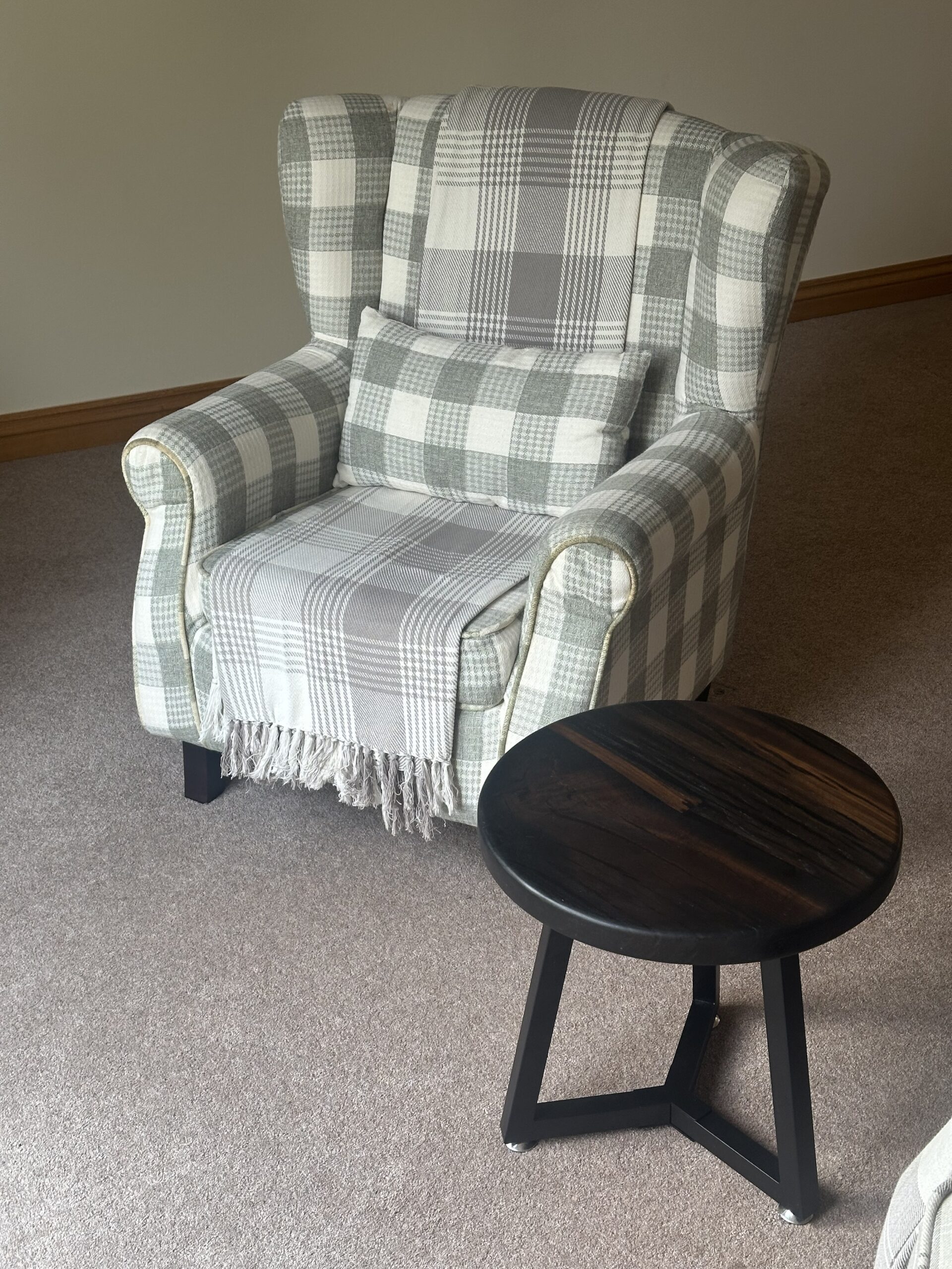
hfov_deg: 30.3
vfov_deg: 39.7
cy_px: 634
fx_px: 1760
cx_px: 476
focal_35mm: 48
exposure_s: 1/79
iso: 80
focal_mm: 6.86
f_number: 1.78
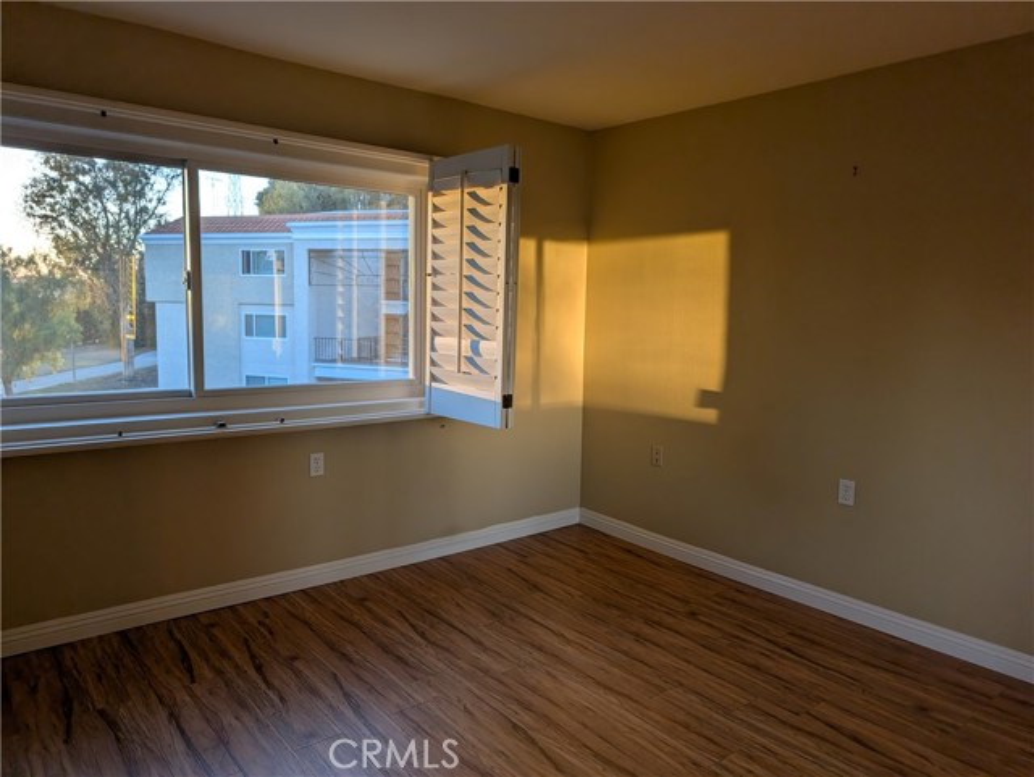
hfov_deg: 71.6
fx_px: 717
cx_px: 517
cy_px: 388
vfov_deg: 56.9
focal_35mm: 24
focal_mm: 6.9
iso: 60
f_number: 1.68
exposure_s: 1/81.8
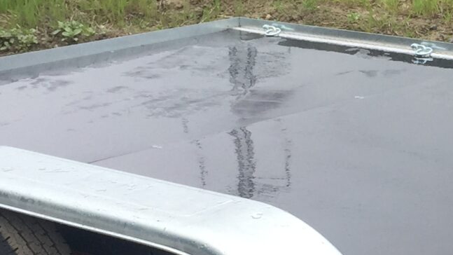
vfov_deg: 9.6
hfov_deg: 16.3
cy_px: 290
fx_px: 1502
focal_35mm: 125
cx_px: 571
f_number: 2.2
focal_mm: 4.15
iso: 32
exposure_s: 1/608
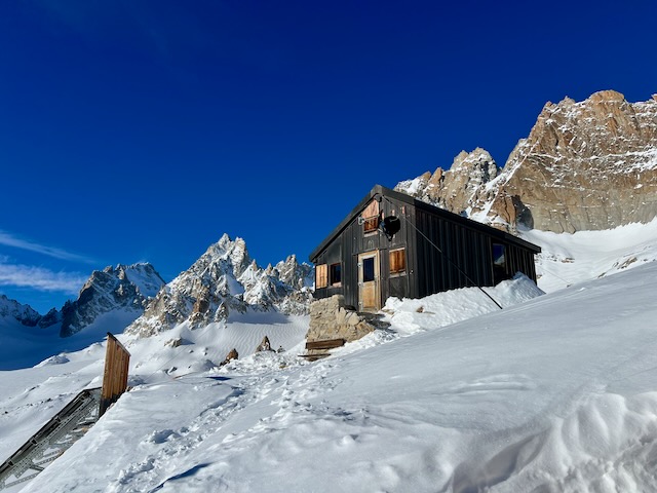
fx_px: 493
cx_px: 328
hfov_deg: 67.3
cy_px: 246
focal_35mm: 26
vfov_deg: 53.1
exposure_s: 1/11364
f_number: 1.5
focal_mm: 5.7
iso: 50
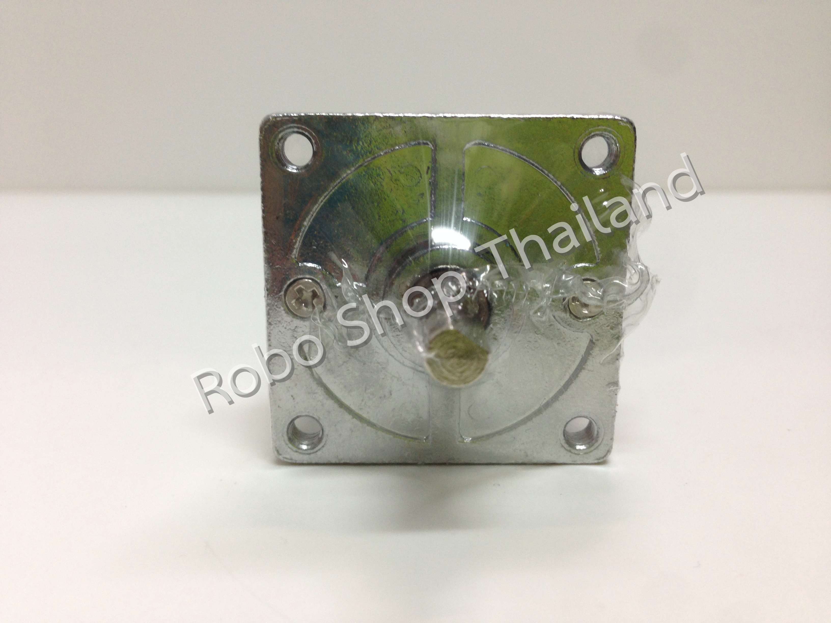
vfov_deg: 42.9
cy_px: 312
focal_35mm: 33
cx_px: 416
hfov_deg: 55.4
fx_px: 792
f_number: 2.4
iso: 64
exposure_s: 1/20
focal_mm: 4.12
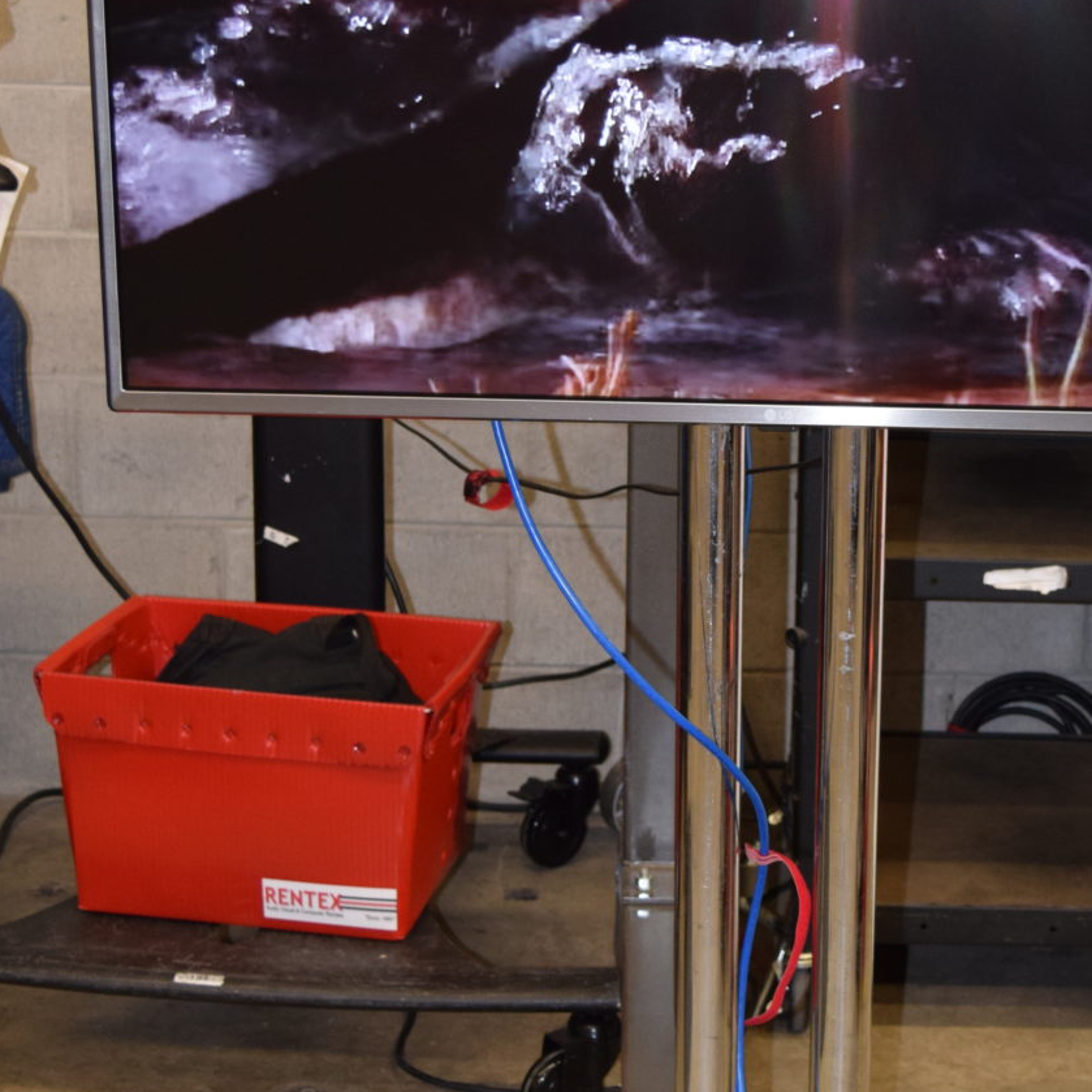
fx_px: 2927
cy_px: 419
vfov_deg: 21.1
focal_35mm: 82
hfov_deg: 21.0
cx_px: 757
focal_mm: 27
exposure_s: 1/80
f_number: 4.5
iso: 800
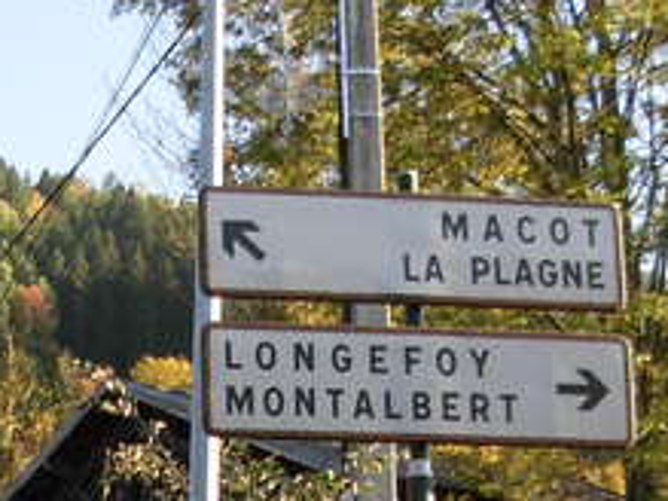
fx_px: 2006
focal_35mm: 104
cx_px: -70
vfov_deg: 13.8
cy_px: 605
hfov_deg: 18.2
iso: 79
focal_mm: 6.3
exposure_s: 1/242
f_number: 2.9
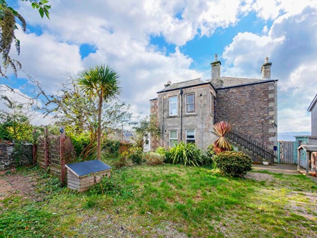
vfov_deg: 85.7
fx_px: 128
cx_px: 158
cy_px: 119
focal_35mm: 14
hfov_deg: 102.1
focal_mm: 7
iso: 200
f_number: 5
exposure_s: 1/160
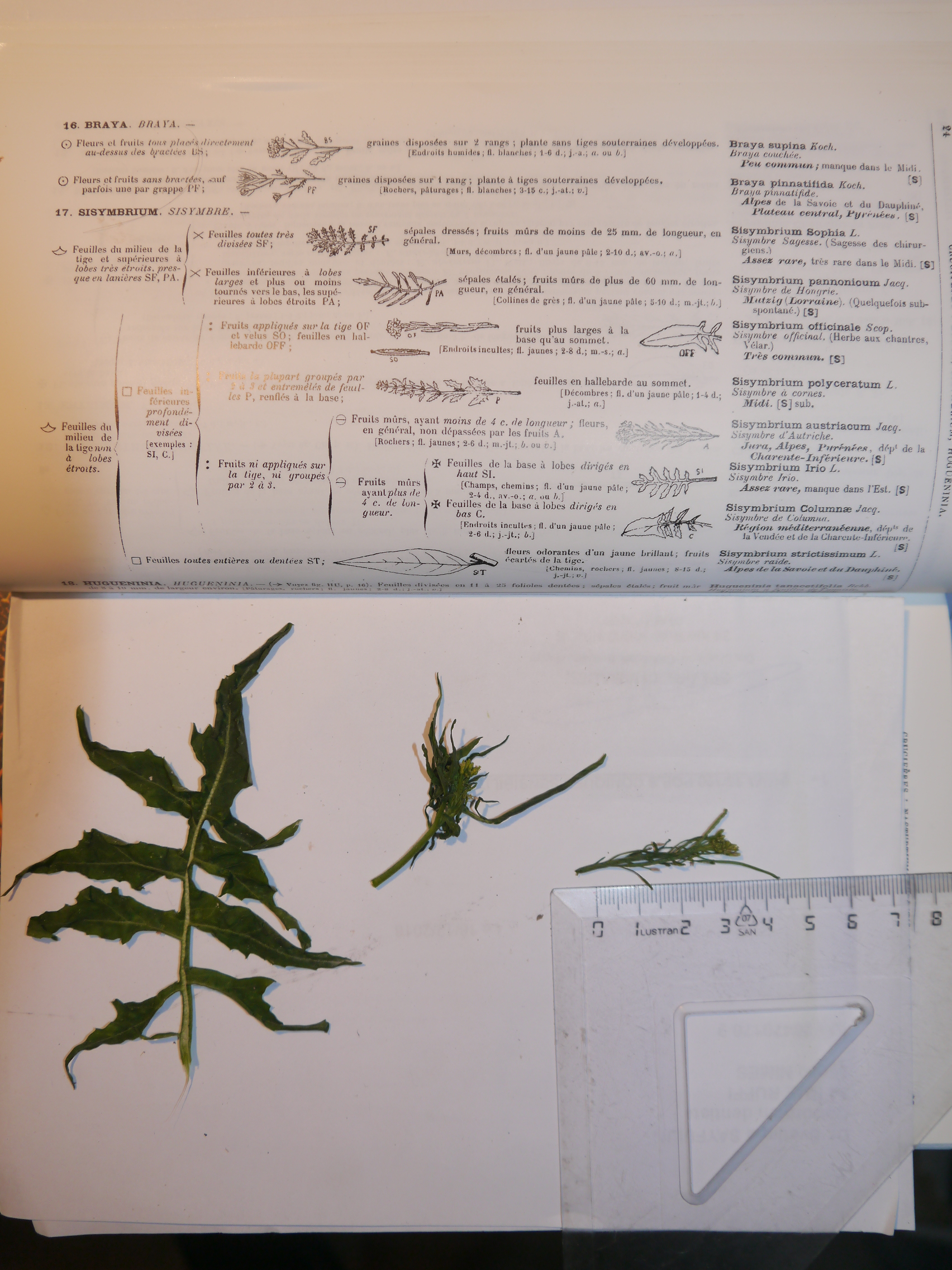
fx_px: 1173
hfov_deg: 44.2
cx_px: 476
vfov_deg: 56.8
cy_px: 635
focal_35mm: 32
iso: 160
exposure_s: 1/60
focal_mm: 16
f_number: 3.9
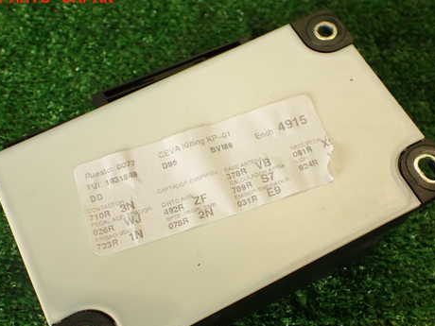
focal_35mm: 47
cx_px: 225
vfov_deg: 30.8
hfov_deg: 40.4
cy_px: 197
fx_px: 591
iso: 200
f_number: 2.5
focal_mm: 6.37
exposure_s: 1/80
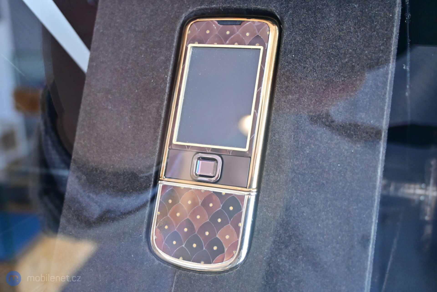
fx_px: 482
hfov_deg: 48.7
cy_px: 146
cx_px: 218
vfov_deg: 33.6
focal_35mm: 40
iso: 450
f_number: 4.5
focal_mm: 26.5
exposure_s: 1/40
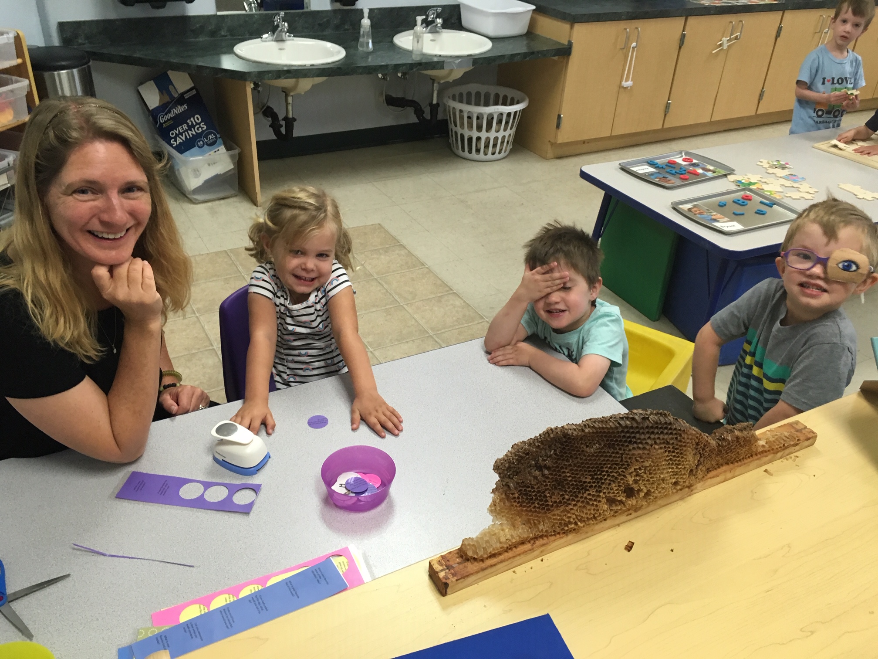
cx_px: 439
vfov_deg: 48.2
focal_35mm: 29
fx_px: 736
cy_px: 330
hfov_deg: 61.7
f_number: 2.2
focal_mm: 4.15
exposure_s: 1/30
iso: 100
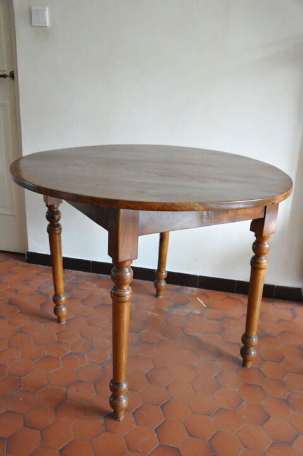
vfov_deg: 57.3
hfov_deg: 39.9
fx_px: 418
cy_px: 228
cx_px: 152
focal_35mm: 33
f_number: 5.6
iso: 3200
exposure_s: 1/125
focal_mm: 22
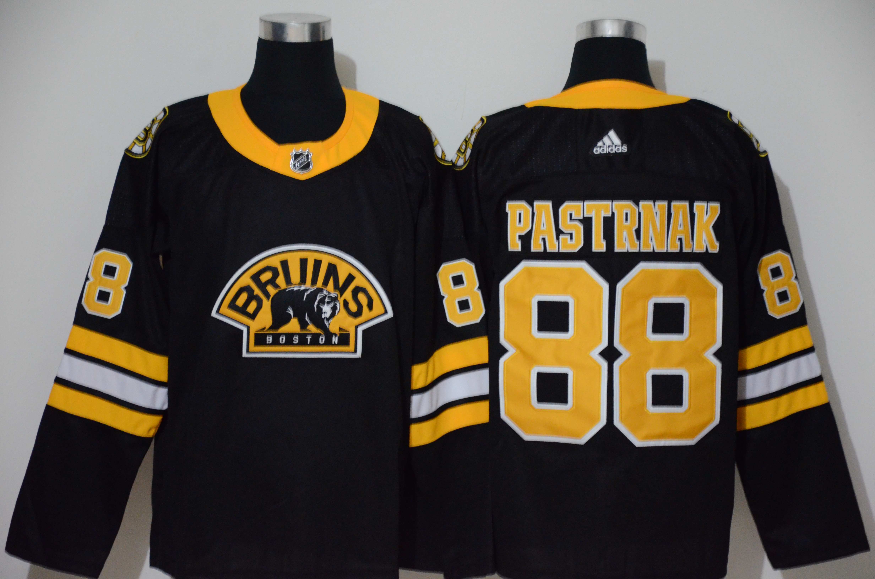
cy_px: 290
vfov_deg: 11.4
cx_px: 438
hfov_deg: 17.1
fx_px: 2911
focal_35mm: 120
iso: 4000
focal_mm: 80
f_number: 5.3
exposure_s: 1/15
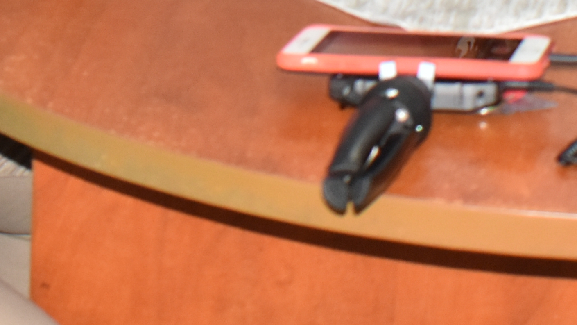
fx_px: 2559
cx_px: 357
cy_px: -425
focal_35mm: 167
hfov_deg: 12.9
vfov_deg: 6.9
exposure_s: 1/100
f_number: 4
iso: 800
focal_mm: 25
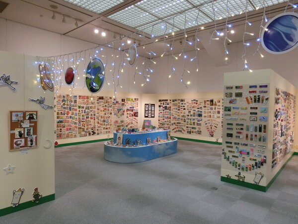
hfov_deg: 71.6
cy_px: 112
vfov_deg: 56.8
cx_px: 149
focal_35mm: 24
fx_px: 207
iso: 200
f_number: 3
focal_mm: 4.24
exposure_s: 1/125
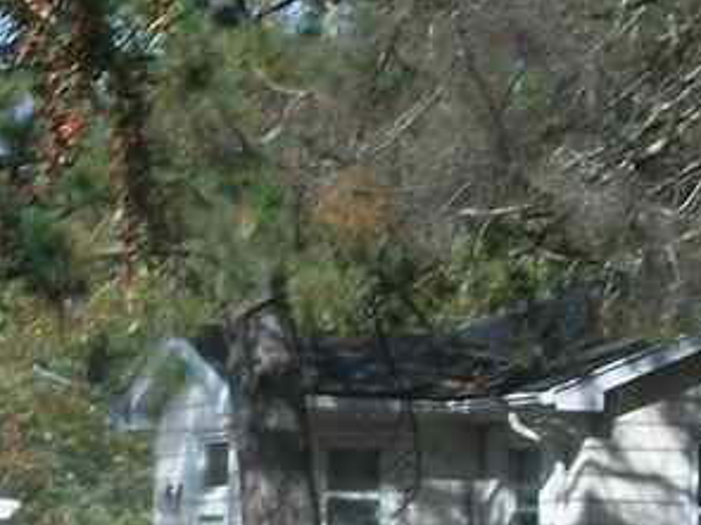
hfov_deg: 14.1
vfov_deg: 10.6
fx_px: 2814
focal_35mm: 139
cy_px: 527
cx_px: 71
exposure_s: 1/320
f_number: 5.5
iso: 80
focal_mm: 5.7
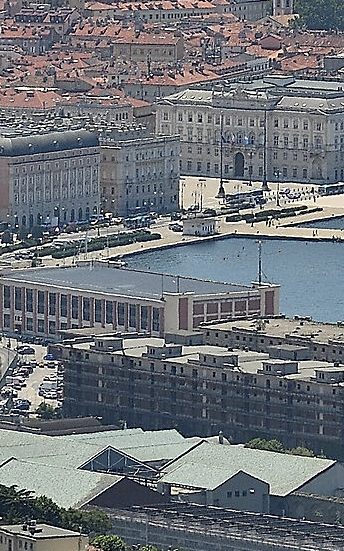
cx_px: 255
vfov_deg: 2.8
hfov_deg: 1.7
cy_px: 150
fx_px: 11334
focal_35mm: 755
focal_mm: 85
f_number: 11
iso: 100
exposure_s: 1/500
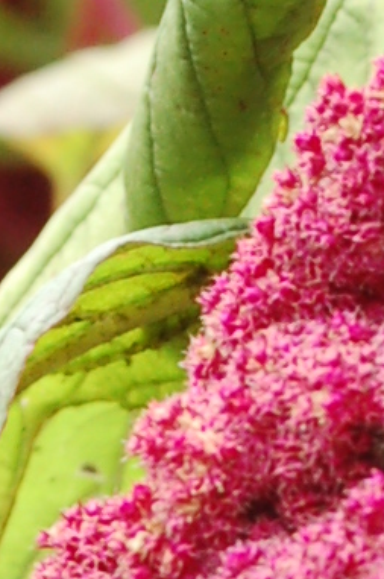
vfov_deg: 4.3
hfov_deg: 2.9
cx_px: 763
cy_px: 997
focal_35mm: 474
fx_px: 7604
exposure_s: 1/60
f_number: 7.1
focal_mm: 40
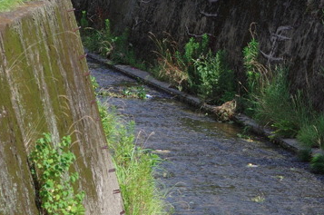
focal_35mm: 301
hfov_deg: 6.8
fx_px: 2705
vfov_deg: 4.6
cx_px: 248
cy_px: 58
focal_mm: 70
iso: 100
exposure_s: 1/400
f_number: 5
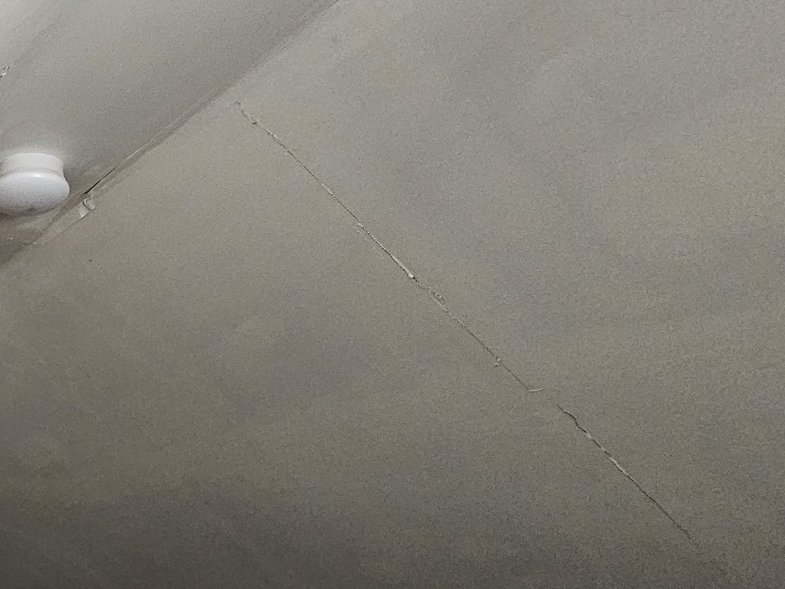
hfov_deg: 38.4
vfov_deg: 35.1
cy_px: 590
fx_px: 839
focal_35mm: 37
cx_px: -138
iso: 500
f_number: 2.2
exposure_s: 1/77.4
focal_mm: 2.2
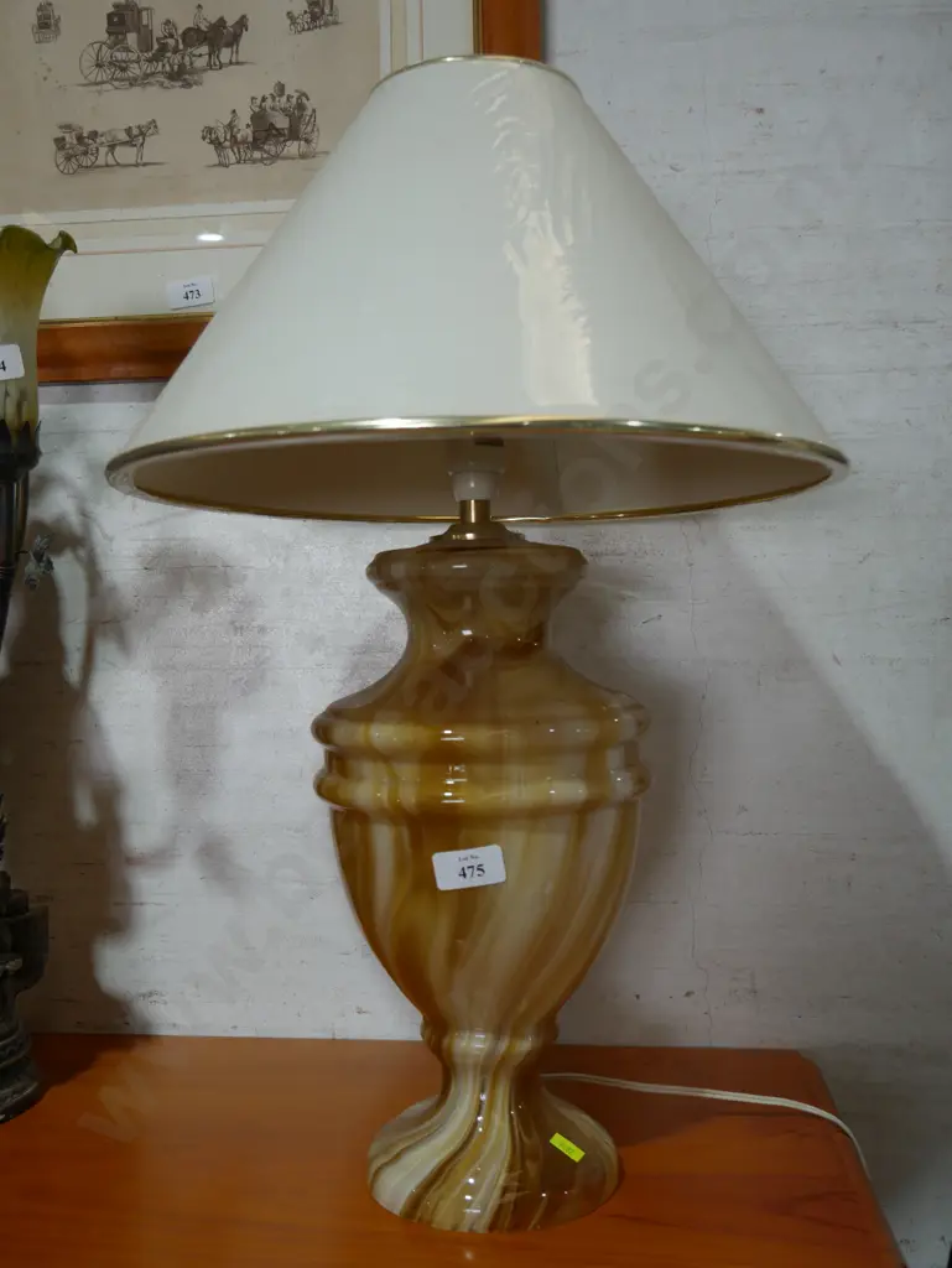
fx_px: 1246
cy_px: 634
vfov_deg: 53.9
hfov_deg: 41.8
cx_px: 476
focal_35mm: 34
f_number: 4
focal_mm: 17
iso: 200
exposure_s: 1/80
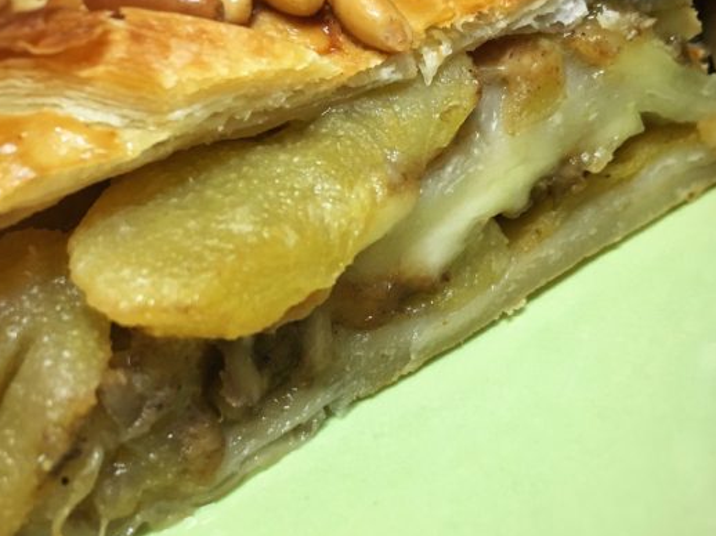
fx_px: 889
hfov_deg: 43.8
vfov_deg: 33.6
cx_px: 332
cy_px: 275
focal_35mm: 43
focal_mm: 4.15
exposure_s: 1/33
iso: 200
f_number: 2.2
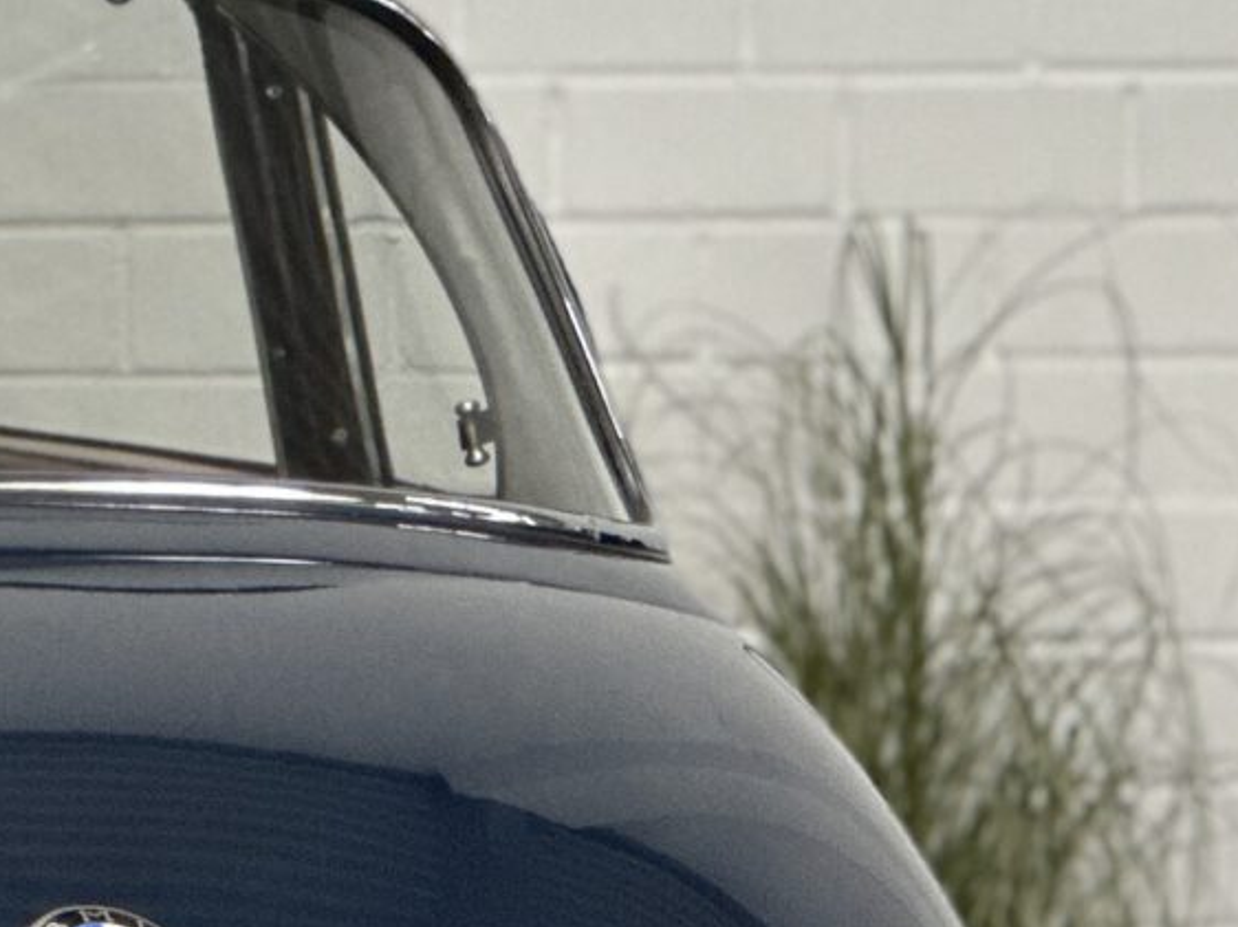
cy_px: 843
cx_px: -749
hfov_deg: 5.6
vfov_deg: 4.2
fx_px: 12548
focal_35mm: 351
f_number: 2.8
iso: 250
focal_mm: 9
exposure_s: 1/33
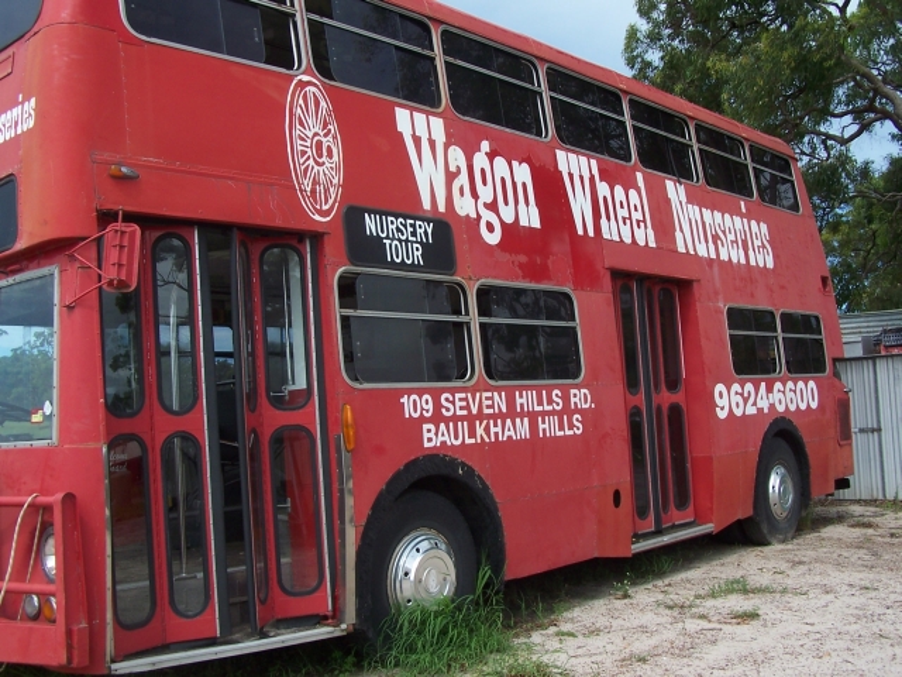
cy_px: 338
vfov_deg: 37.7
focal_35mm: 38
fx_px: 990
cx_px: 451
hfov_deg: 49.0
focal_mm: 6.3
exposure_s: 1/750
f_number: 4
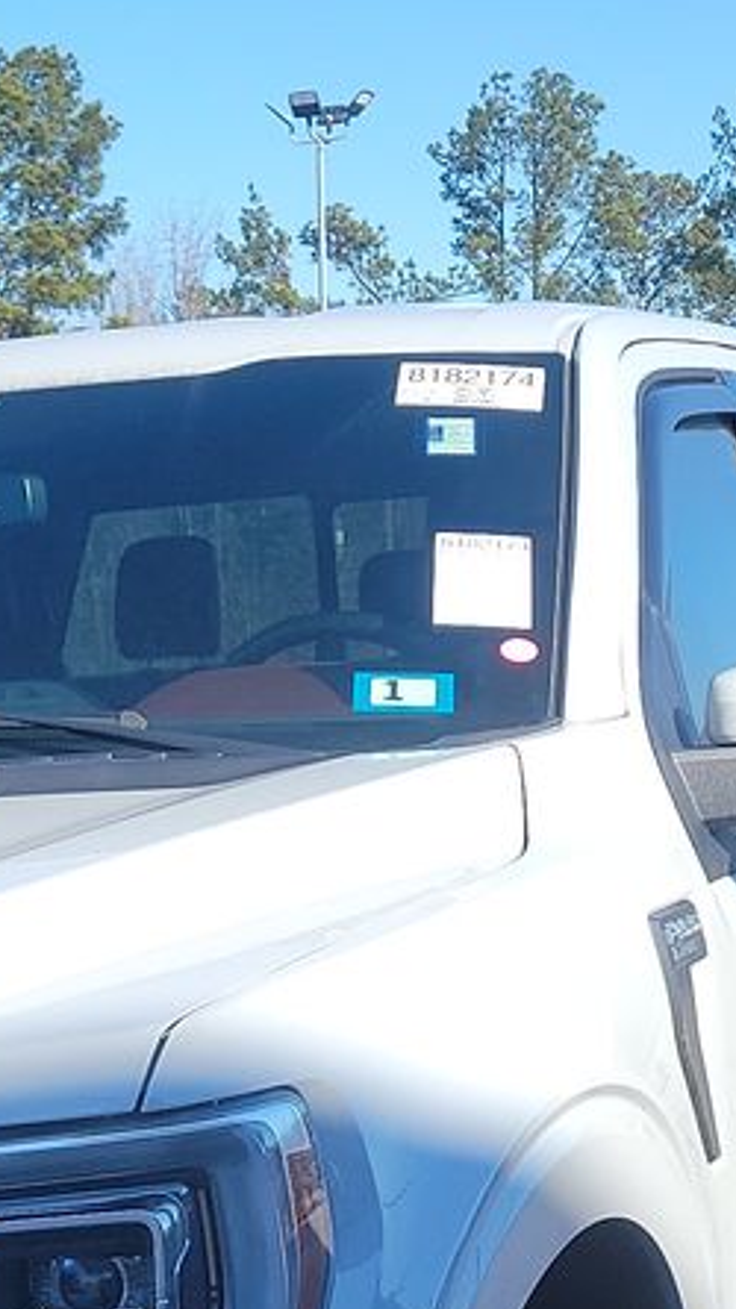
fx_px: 3264
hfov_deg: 12.7
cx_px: 6
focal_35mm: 94
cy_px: 1280
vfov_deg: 21.9
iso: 50
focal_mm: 6.7
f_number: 1.8
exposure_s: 1/406
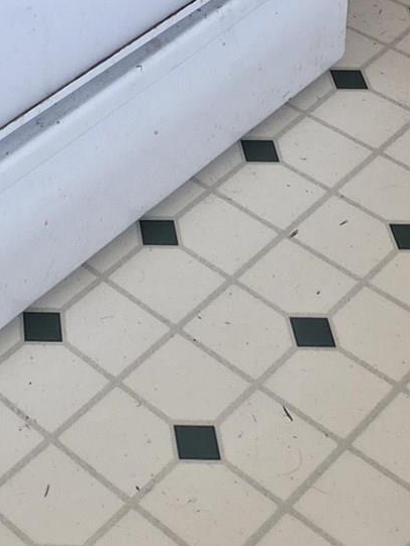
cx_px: -155
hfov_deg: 14.3
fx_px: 1547
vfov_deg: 15.6
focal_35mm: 98
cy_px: -570
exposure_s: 1/30
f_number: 1.8
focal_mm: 5.4
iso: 100
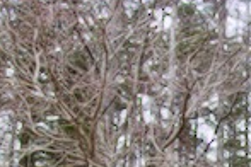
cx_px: 347
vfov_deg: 14.7
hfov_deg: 21.2
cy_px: 268
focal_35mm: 85
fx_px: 593
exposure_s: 1/200
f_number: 2.8
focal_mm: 4.5
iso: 100
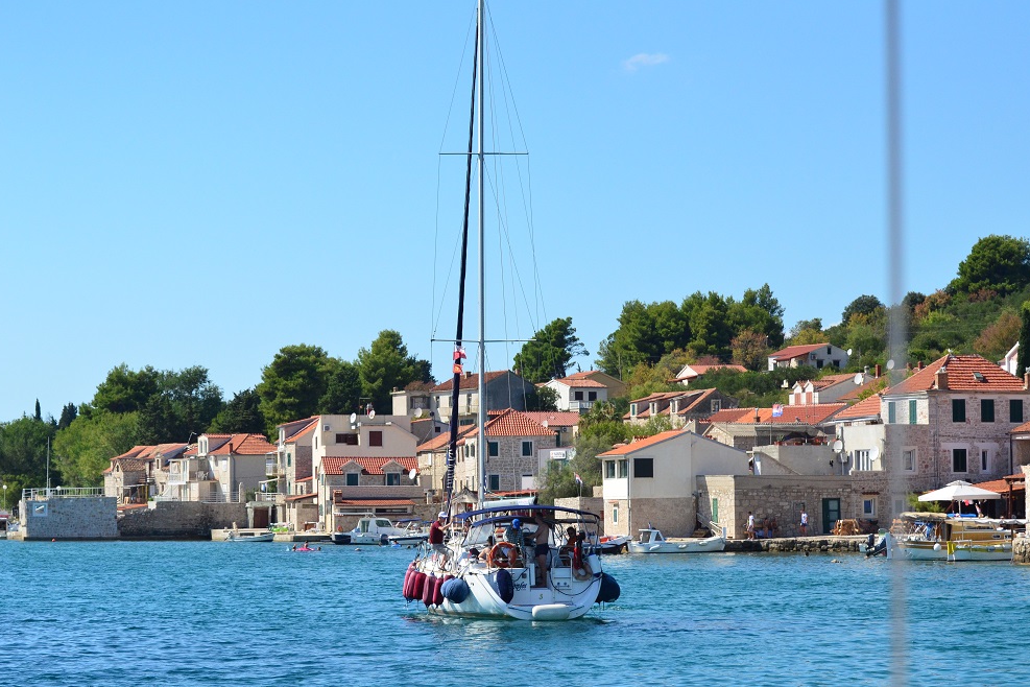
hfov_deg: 19.3
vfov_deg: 12.9
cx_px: 513
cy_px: 344
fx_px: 3033
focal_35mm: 106
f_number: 5.6
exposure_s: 1/8000
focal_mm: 70
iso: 1250
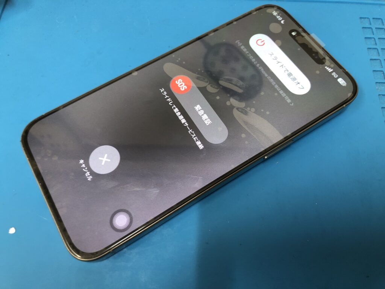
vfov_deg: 49.7
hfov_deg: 63.4
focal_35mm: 28
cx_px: 192
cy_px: 144
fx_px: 311
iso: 40
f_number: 1.8
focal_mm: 3.99
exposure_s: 1/17
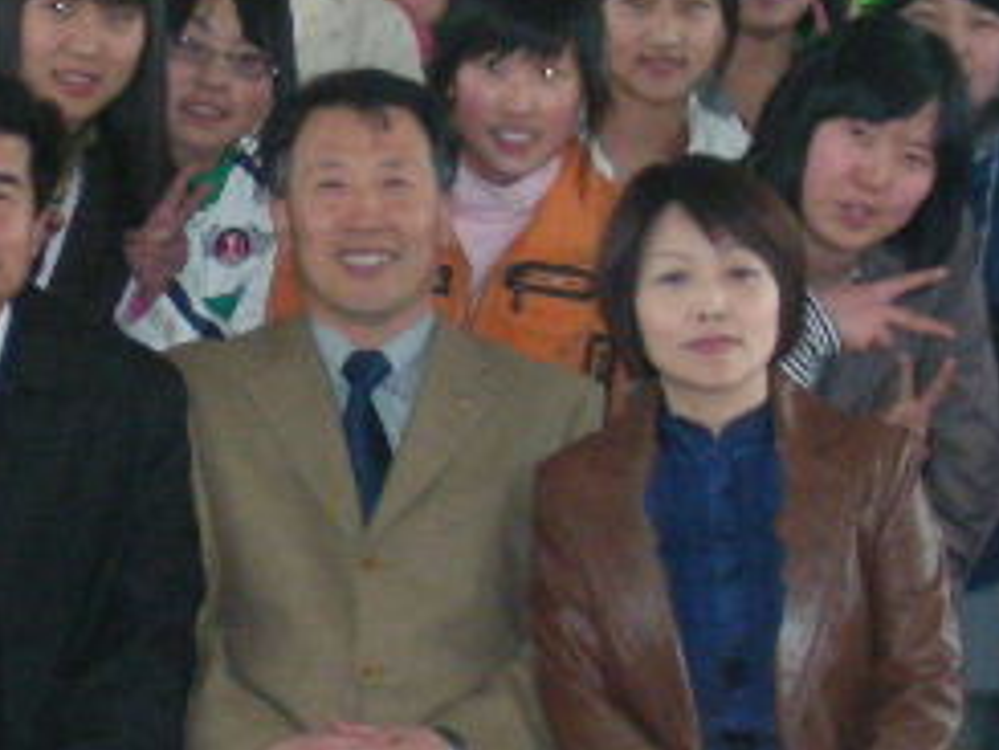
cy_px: 428
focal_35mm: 159
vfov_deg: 9.3
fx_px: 4591
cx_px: 122
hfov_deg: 12.3
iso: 248
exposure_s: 1/60
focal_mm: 6.3
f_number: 3.5
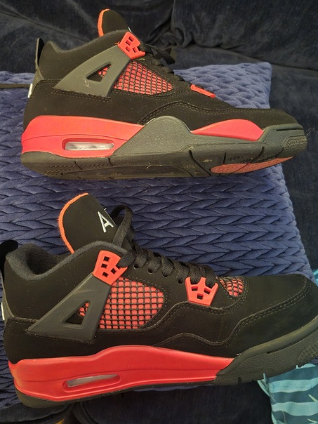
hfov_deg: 53.1
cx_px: 157
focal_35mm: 26
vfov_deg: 67.3
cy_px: 205
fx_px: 318
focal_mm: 5.4
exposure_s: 1/20
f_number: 1.8
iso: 2000
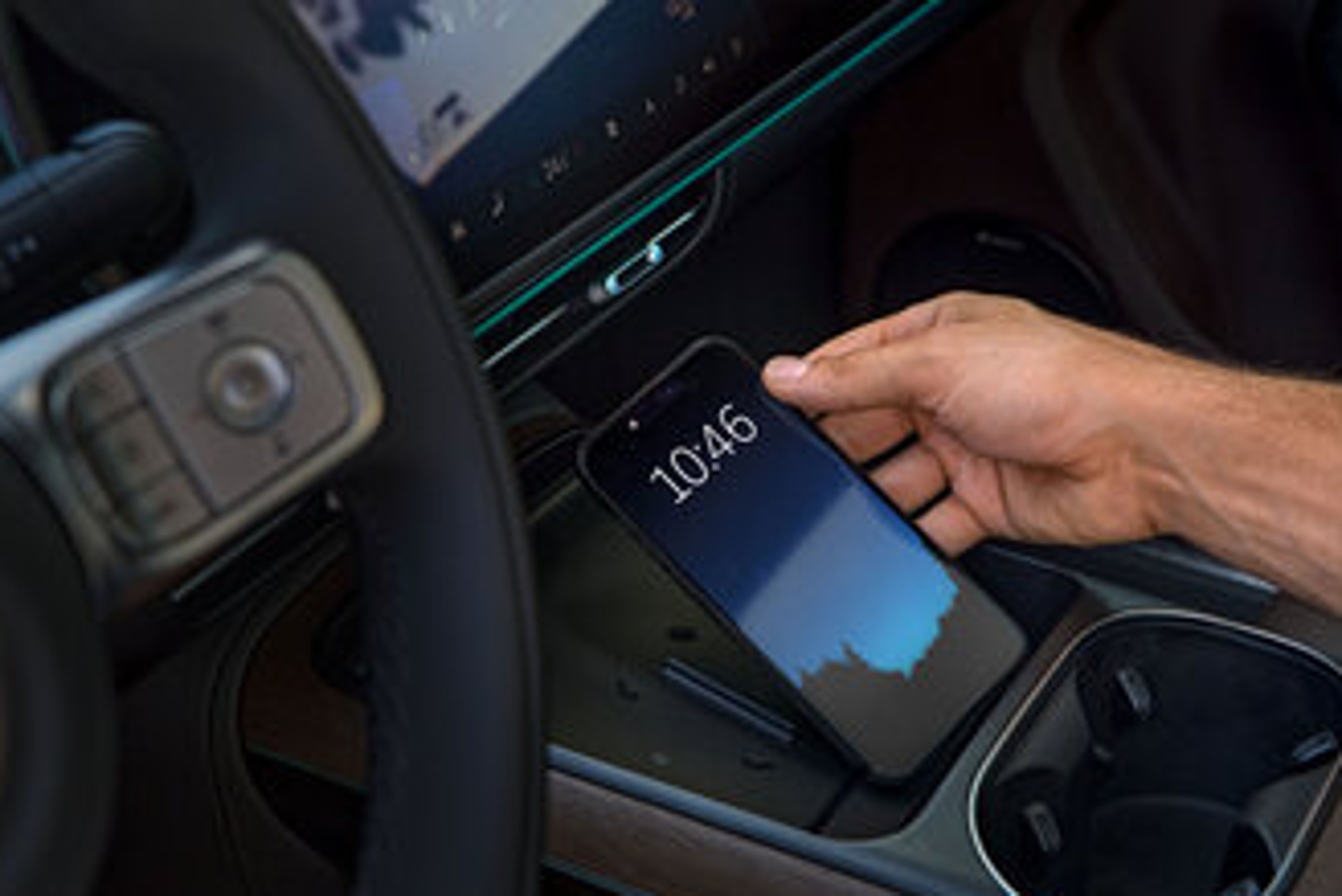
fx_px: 2275
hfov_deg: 32.8
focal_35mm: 61
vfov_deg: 22.3
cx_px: 606
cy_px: 383
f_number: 7.1
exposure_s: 1/100
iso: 800
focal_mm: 50
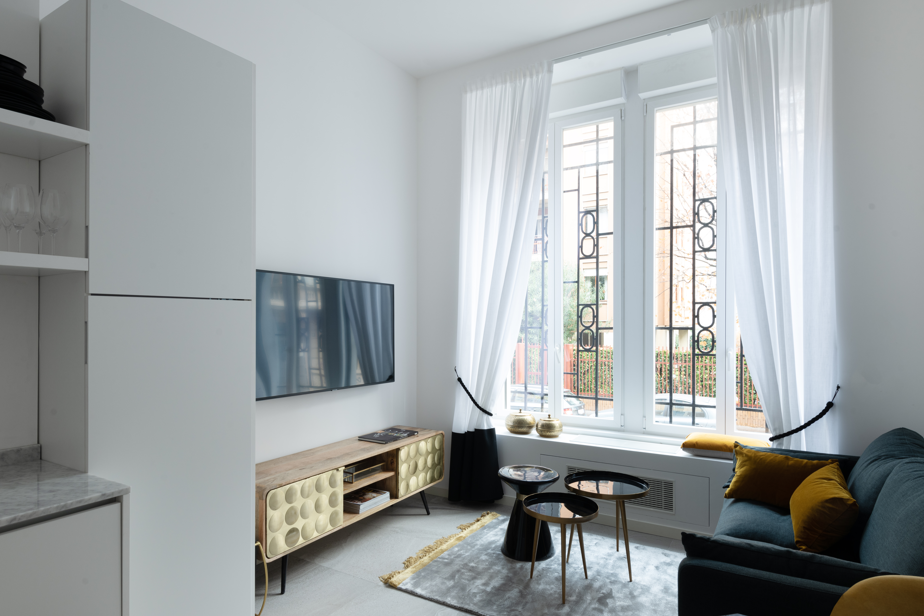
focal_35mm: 21
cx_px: 452
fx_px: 539
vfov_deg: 59.4
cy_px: 338
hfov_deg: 81.2
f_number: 11
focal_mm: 18
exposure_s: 4
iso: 100
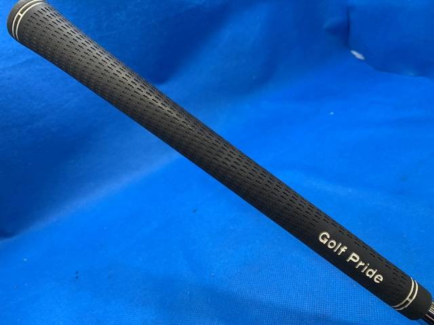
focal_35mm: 26
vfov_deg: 53.1
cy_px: 162
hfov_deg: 67.3
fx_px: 326
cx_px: 217
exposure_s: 1/60
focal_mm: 4.25
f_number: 1.8
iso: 125
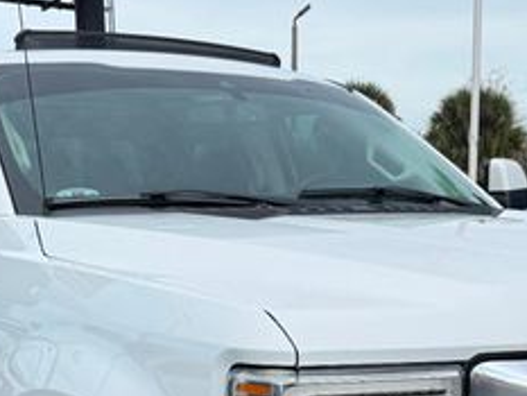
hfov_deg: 29.3
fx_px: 1005
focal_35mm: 66
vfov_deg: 20.7
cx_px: 328
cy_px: 480
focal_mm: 6.76
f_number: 1.78
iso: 80
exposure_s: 1/2110
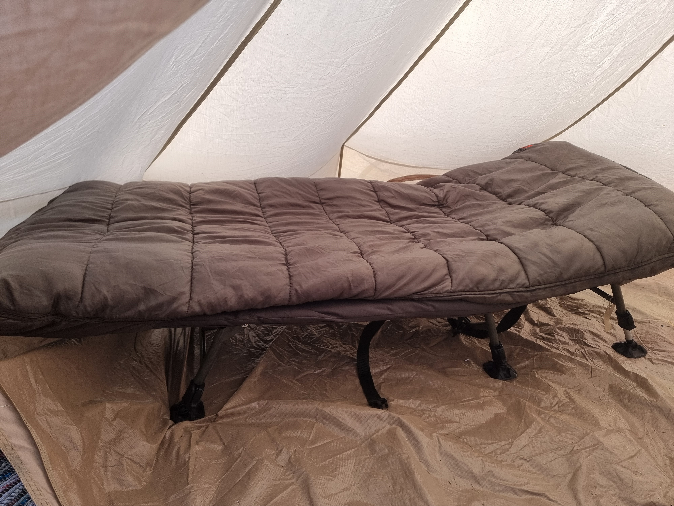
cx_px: 337
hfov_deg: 71.6
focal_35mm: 24
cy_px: 253
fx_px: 467
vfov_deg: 56.8
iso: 50
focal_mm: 6.7
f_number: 1.8
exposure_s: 1/100
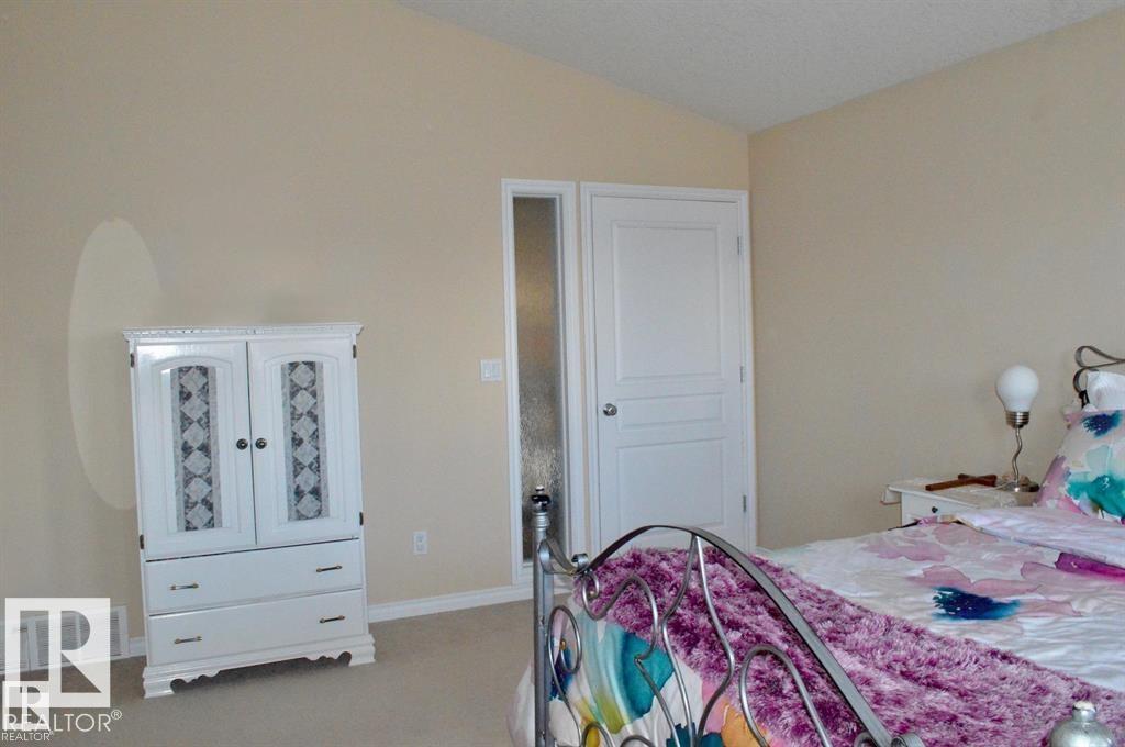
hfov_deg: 67.4
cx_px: 562
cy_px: 374
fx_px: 843
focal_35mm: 27
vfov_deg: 47.8
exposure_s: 1/60
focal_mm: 18
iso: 5600
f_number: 14
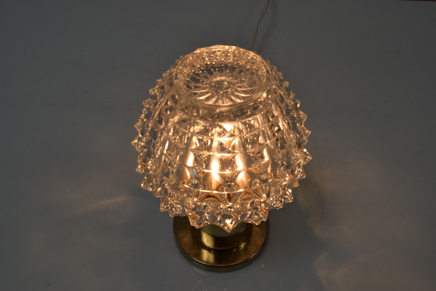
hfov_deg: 53.1
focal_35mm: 36
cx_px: 218
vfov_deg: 36.9
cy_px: 146
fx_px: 436
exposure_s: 1/500
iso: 1600
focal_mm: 24
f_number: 11
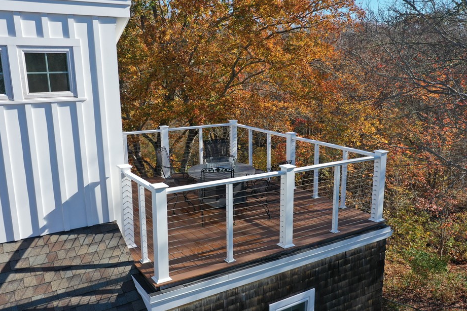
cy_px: 167
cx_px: 248
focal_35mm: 33
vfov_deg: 39.9
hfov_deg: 57.2
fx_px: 428
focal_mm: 10.26
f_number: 5.6
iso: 100
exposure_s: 1/320
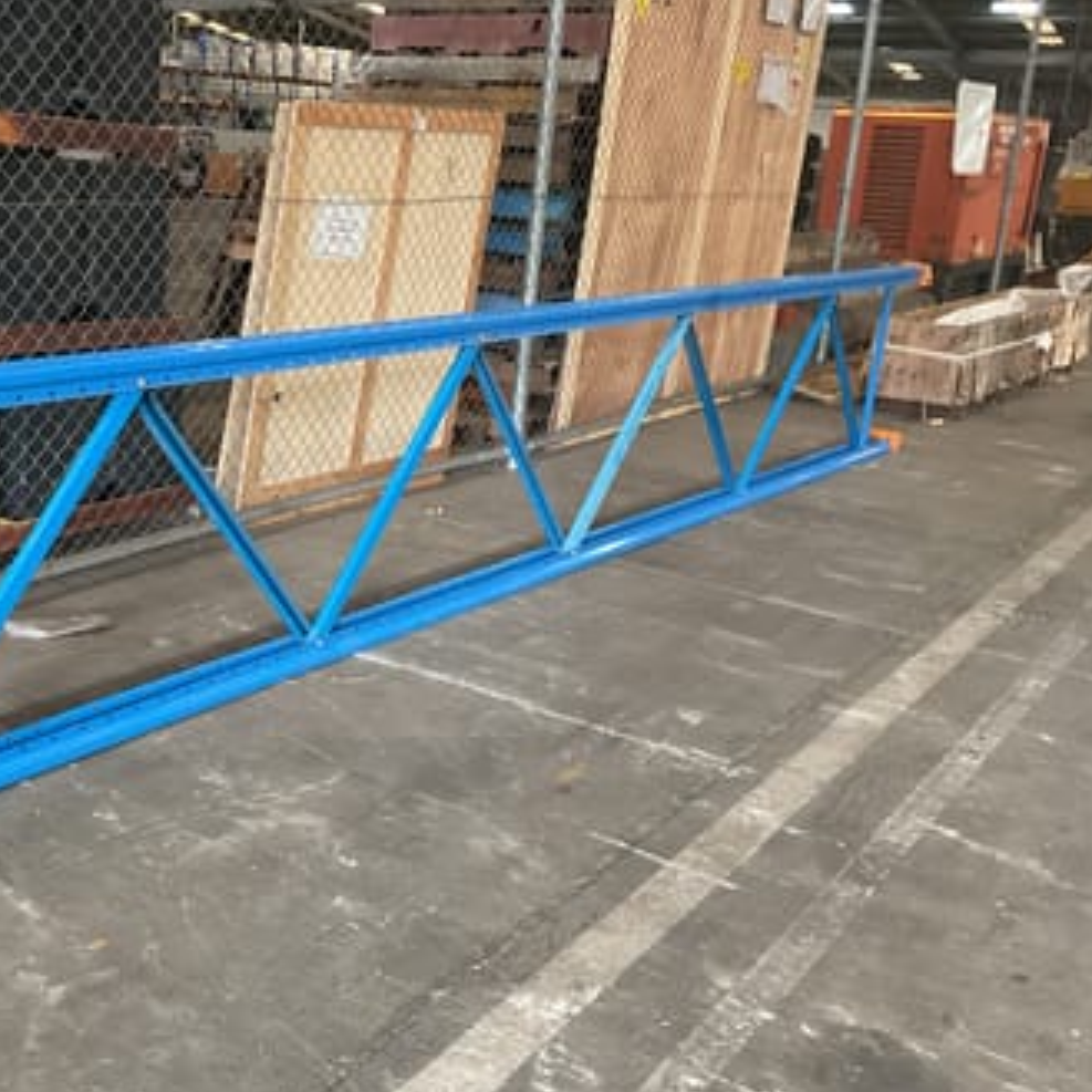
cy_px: 509
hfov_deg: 41.7
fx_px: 1392
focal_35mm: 39
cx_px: 285
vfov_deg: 42.8
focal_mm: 3
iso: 200
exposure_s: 1/40
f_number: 1.8
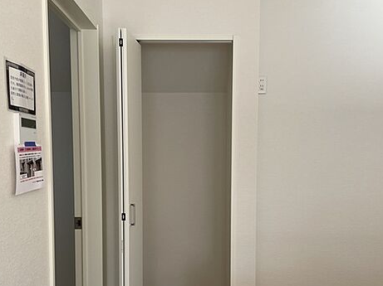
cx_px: 193
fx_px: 387
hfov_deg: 52.7
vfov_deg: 40.3
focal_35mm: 35
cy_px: 185
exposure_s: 1/124
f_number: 1.6
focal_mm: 4.2
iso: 32
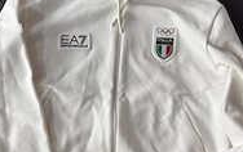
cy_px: 134
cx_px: 106
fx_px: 358
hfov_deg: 37.4
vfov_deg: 23.5
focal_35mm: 54
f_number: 1.78
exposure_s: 1/100
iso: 100
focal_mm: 6.76
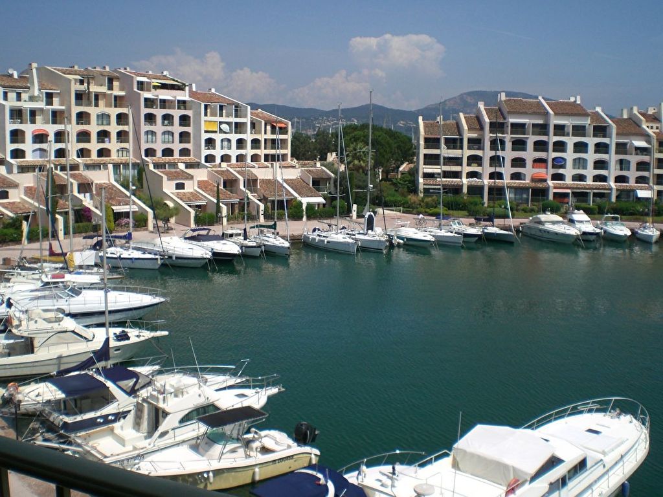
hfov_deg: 49.0
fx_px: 728
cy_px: 248
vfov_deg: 37.7
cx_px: 332
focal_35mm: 38
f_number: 4.4
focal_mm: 6.3
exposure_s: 1/800
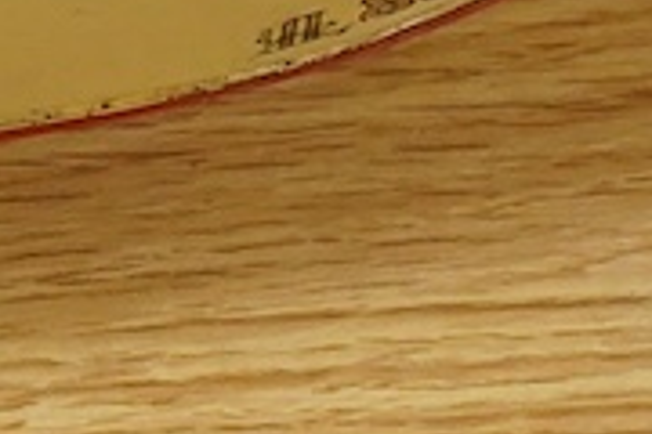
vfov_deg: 4.8
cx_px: -1273
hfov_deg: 6.7
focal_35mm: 281
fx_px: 5089
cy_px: -260
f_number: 10
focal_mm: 30
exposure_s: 1/160
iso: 2500
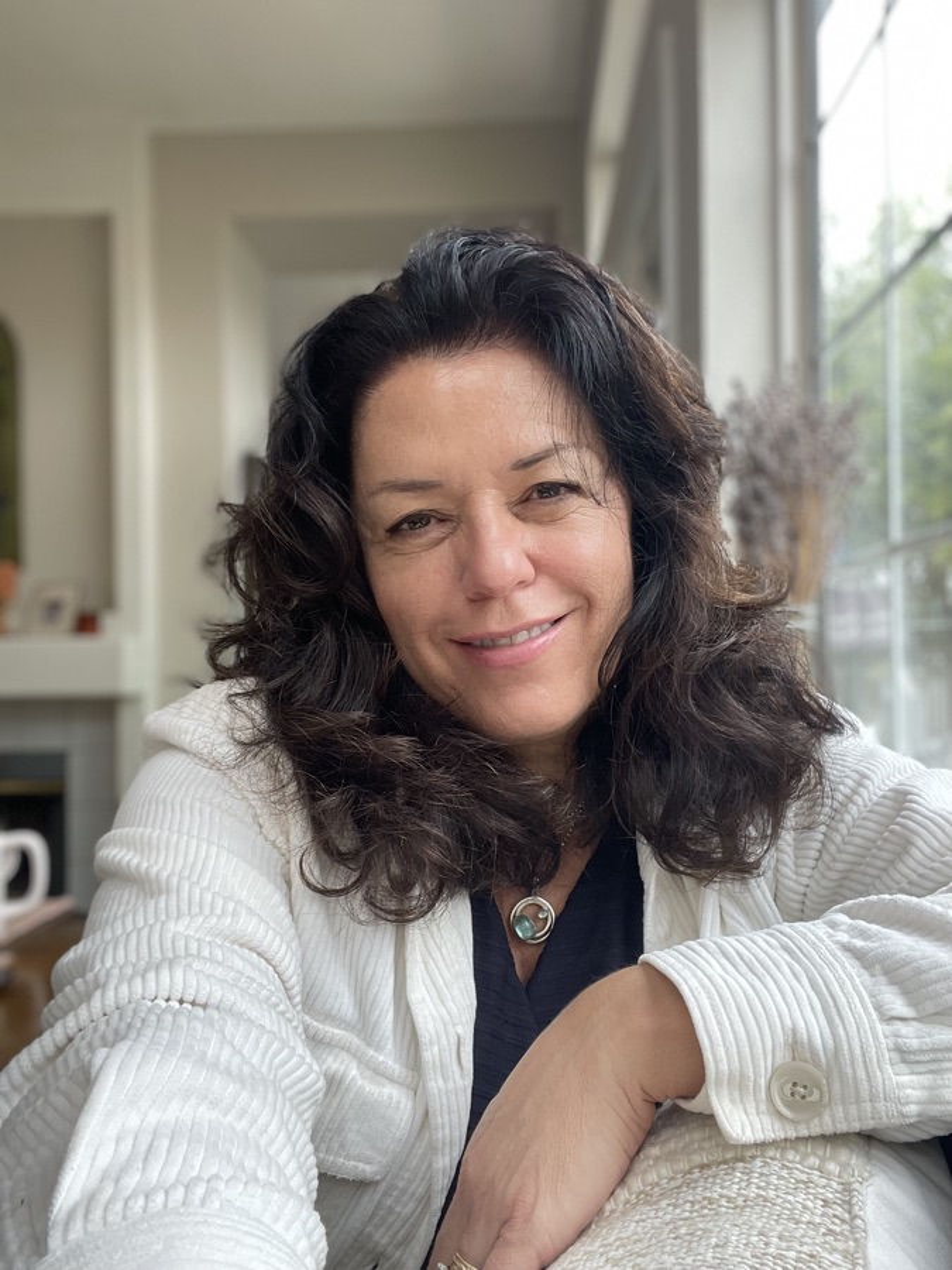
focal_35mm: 30
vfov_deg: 60.0
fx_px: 1100
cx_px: 476
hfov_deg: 46.8
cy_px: 635
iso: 100
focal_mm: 2.71
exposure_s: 1/60
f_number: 2.2
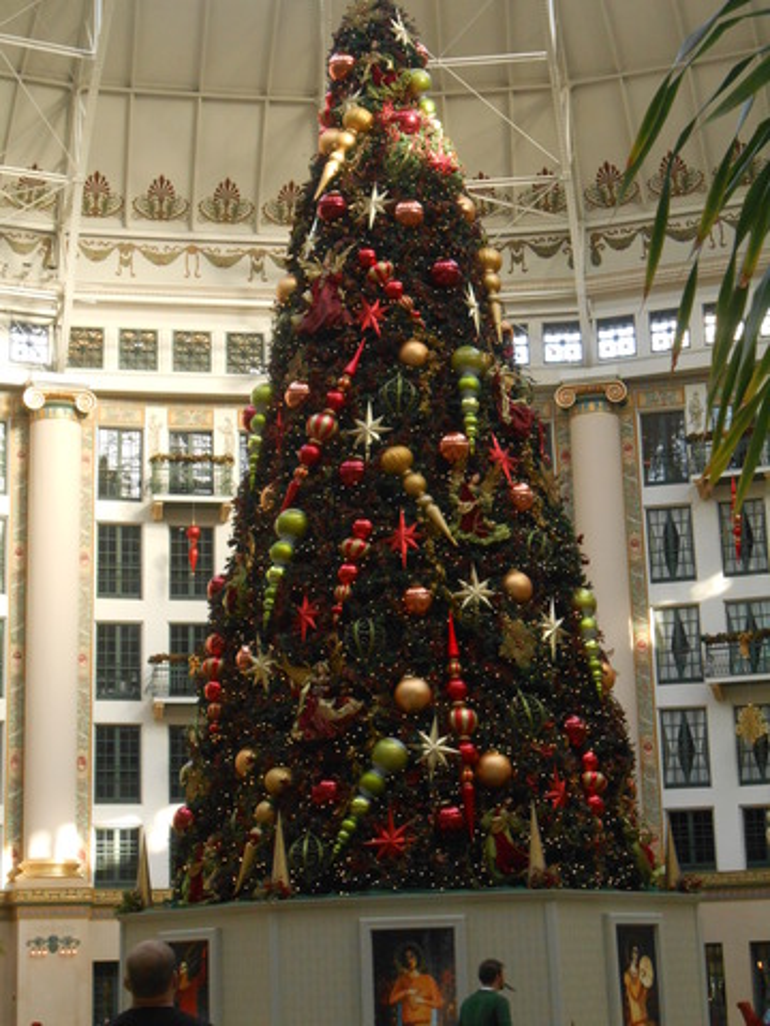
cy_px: 513
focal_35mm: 63
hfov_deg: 23.3
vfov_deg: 30.7
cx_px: 385
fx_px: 1869
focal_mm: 11.3
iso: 400
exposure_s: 1/60
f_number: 5.6
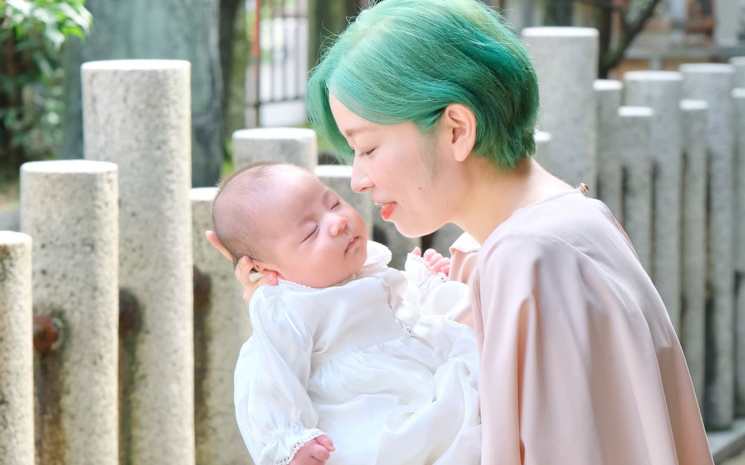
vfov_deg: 10.7
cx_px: 371
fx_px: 2497
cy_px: 218
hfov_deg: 17.0
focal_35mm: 123
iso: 1600
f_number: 5.6
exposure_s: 1/250
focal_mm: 80
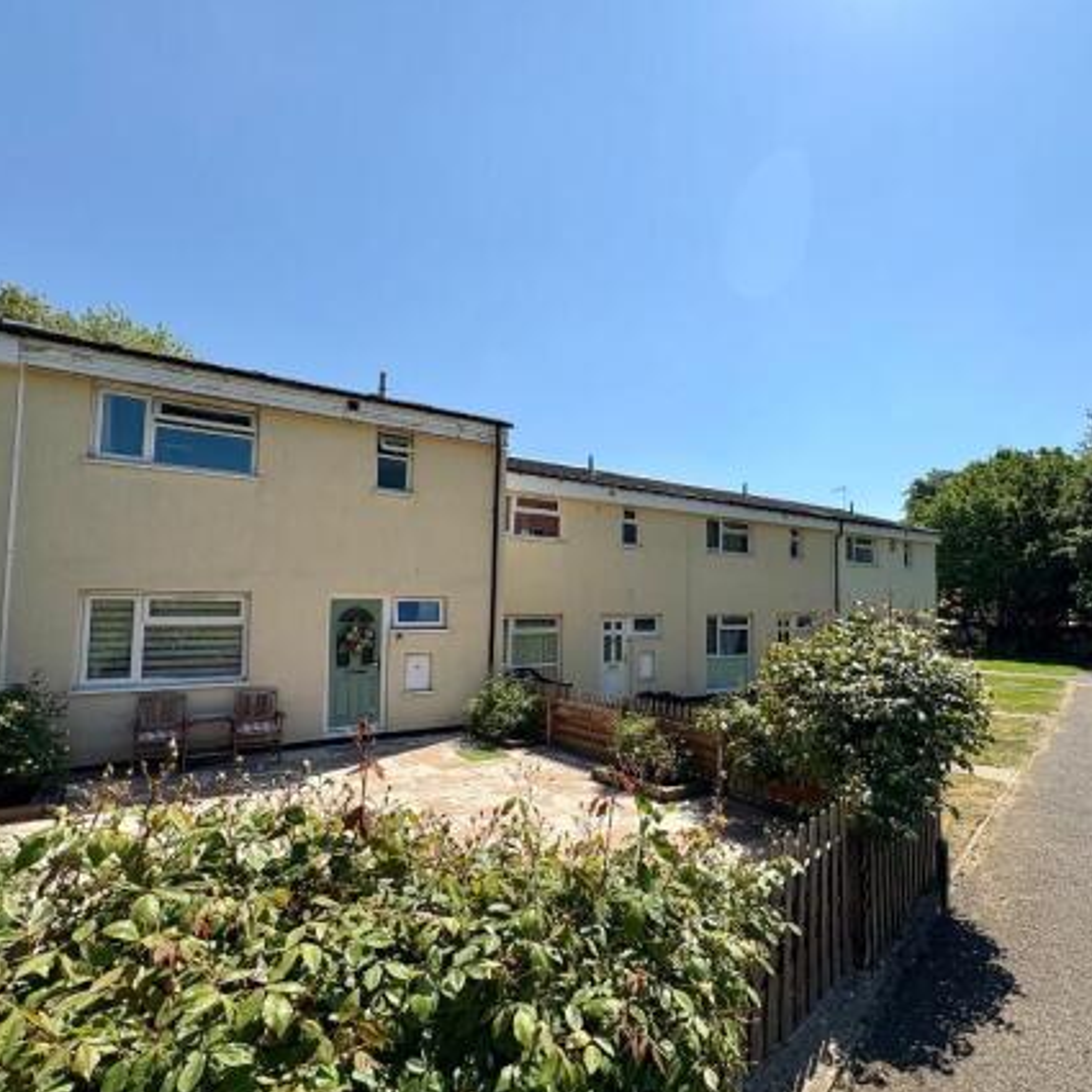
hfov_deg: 83.6
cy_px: 554
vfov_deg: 84.0
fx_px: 607
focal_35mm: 17
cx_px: 615
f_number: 2.2
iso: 50
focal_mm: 2.22
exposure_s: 1/2874
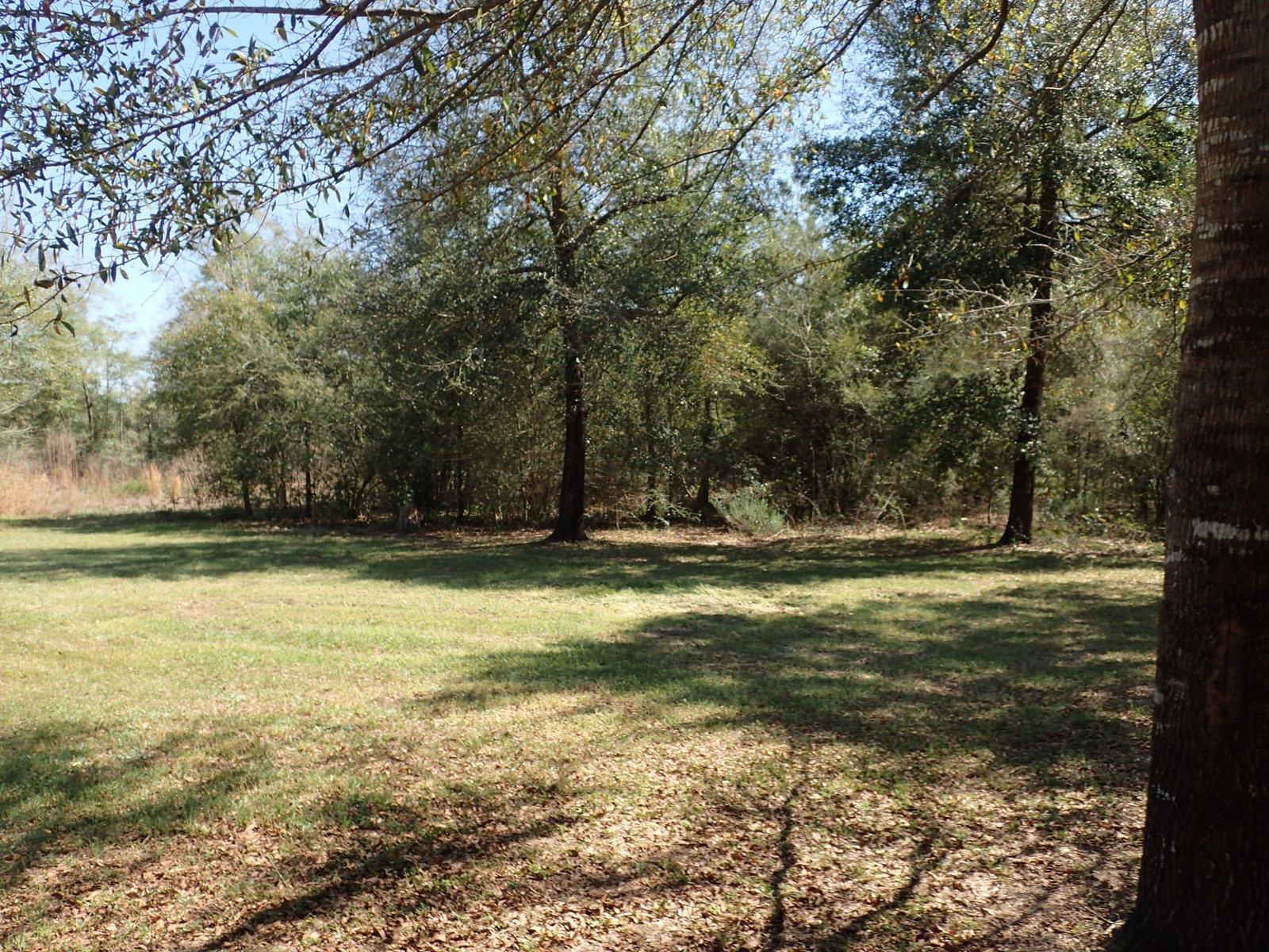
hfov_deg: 60.0
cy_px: 476
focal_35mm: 30
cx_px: 634
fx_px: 1100
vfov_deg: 46.8
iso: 100
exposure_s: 1/400
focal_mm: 5.5
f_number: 3.2
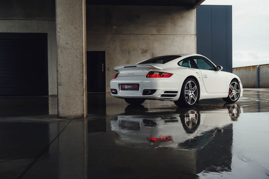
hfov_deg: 50.7
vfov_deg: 35.0
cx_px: 134
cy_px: 90
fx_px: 284
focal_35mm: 38
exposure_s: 1/100
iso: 400
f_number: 5
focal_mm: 38
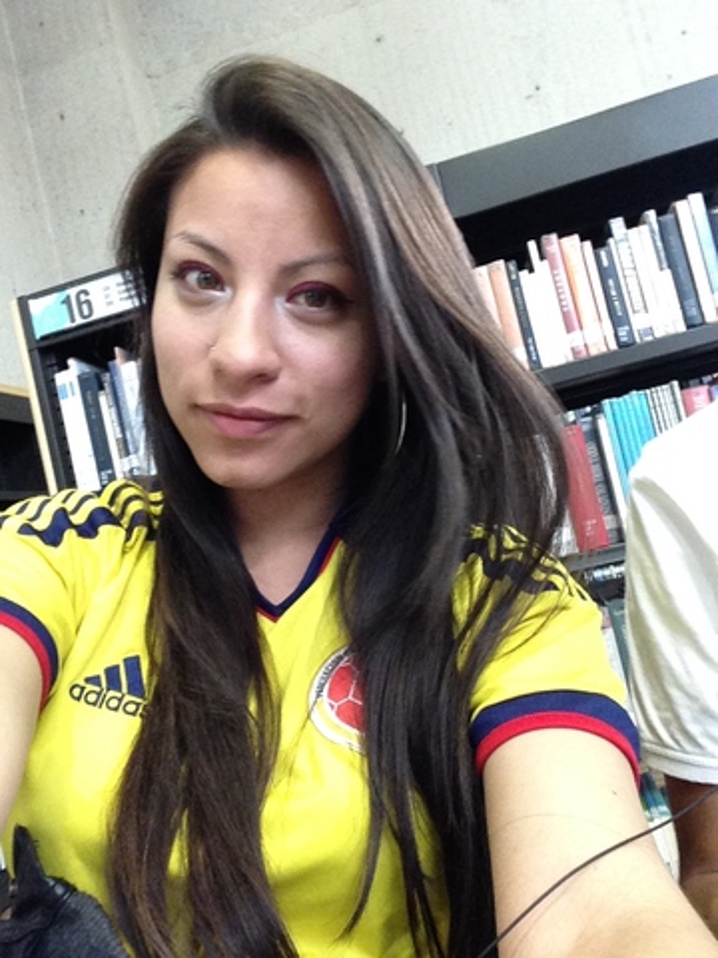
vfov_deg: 55.4
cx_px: 359
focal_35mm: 33
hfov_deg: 42.9
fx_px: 913
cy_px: 479
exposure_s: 1/30
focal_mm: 2.15
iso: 320
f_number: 2.4
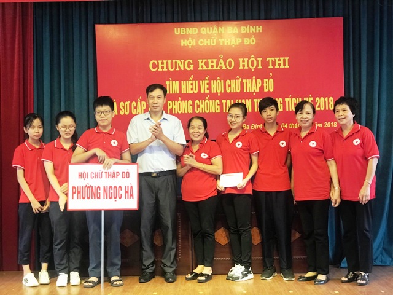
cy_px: 148
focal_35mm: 57
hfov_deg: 33.8
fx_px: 647
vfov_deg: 25.7
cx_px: 196
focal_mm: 6.6
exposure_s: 1/50
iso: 250
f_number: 2.8
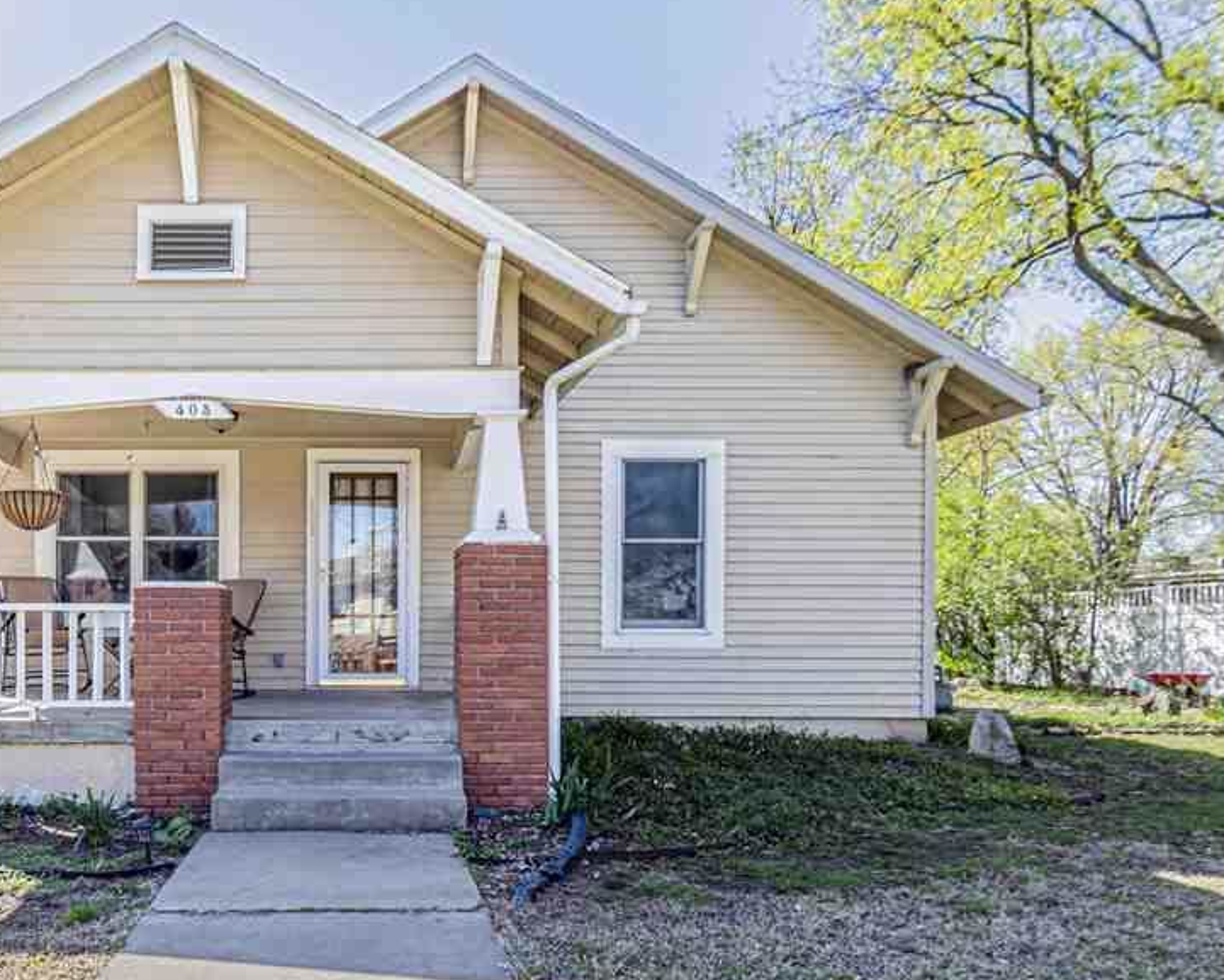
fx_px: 906
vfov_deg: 55.5
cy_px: 658
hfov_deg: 64.9
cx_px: 341
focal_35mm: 25
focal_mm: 10
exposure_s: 1/160
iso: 100
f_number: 8
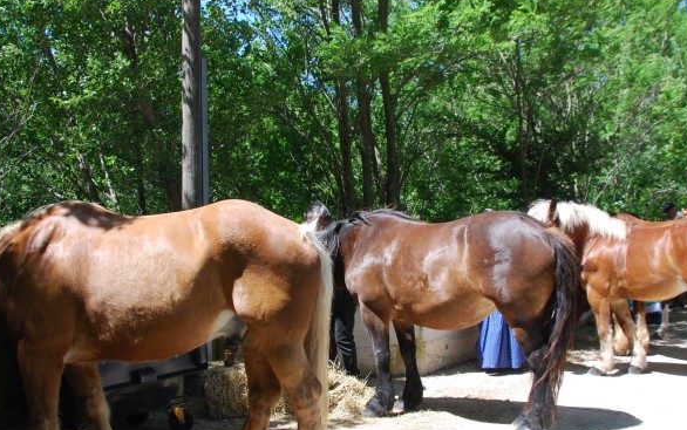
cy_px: 241
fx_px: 787
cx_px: 324
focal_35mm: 42
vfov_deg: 30.6
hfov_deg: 47.1
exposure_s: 1/320
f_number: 9
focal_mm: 18
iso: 400
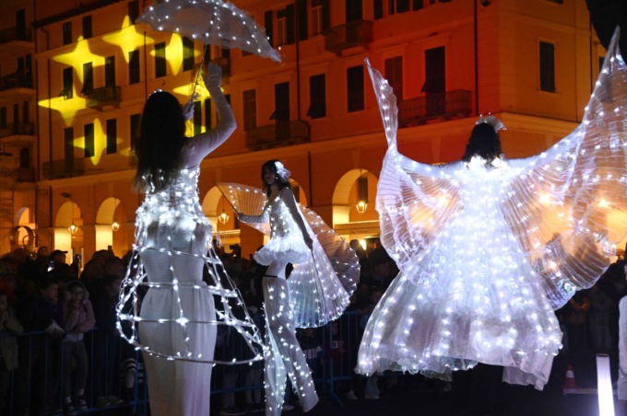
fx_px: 1009
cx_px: 314
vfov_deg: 23.3
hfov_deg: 34.5
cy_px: 208
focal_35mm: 58
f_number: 4
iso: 6400
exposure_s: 1/125
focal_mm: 58
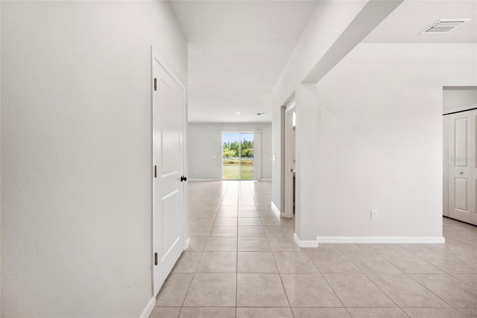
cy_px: 159
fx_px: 186
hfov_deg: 104.2
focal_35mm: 14
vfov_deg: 81.2
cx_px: 238
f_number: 6.3
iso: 250
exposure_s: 1/100
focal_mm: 14
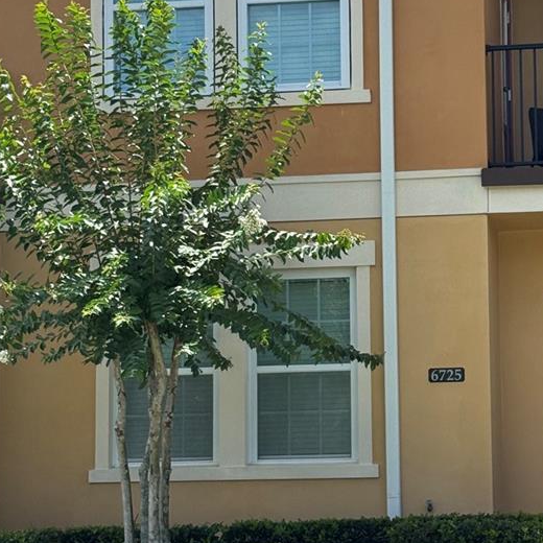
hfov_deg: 17.6
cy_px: 296
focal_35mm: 98
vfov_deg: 17.7
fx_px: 1739
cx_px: 410
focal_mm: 6.76
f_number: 1.78
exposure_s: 1/3425
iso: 64
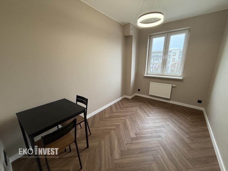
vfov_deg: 85.7
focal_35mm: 14
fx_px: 92
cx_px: 114
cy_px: 86
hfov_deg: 102.1
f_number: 2.2
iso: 320
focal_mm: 2.22
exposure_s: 1/99
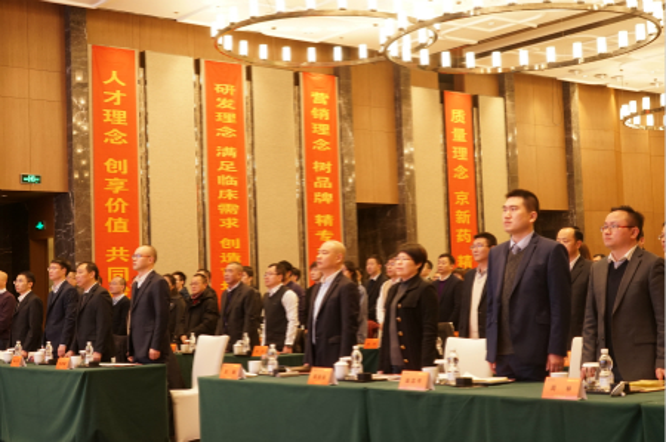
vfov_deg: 25.0
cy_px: 221
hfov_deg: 36.9
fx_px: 998
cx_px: 333
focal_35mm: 54
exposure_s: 1/13
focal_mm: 54
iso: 800
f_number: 6.3
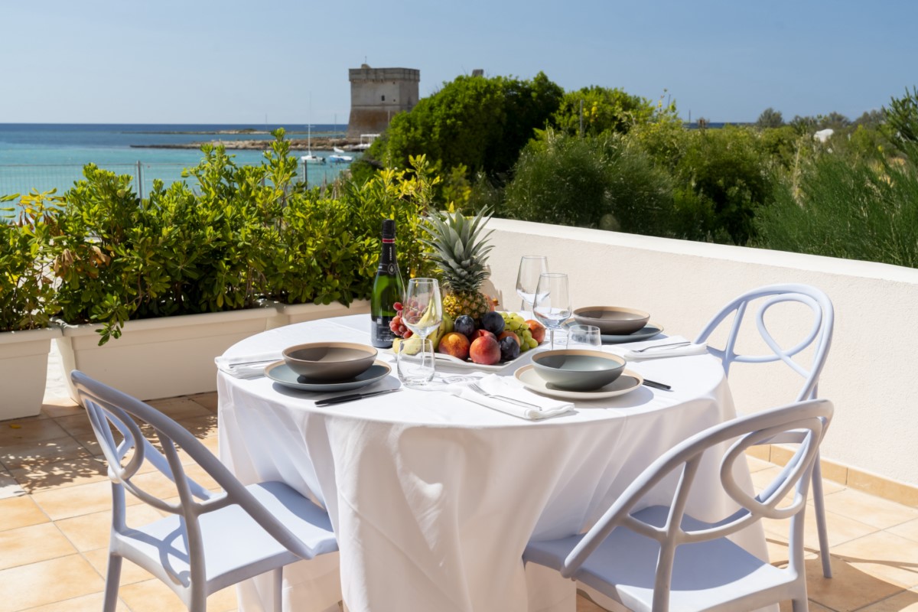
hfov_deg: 48.5
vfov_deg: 33.4
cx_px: 459
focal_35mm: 40
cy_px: 306
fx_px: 1020
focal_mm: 40
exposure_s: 1/1000
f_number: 9
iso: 800
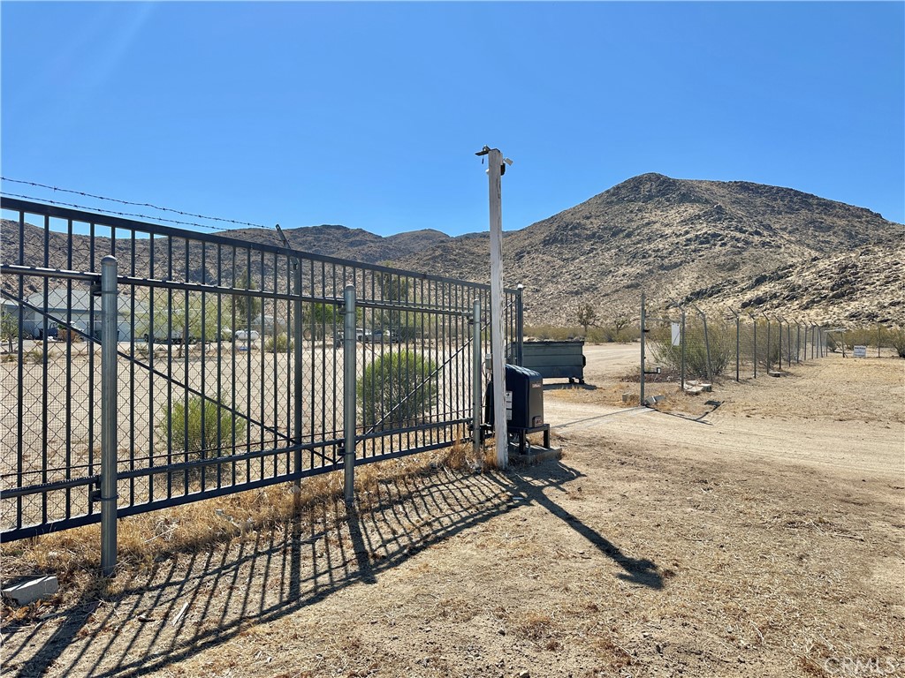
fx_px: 627
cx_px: 452
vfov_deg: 56.8
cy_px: 339
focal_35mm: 24
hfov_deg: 71.6
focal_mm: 6.86
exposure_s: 1/5525
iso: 80
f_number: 1.78
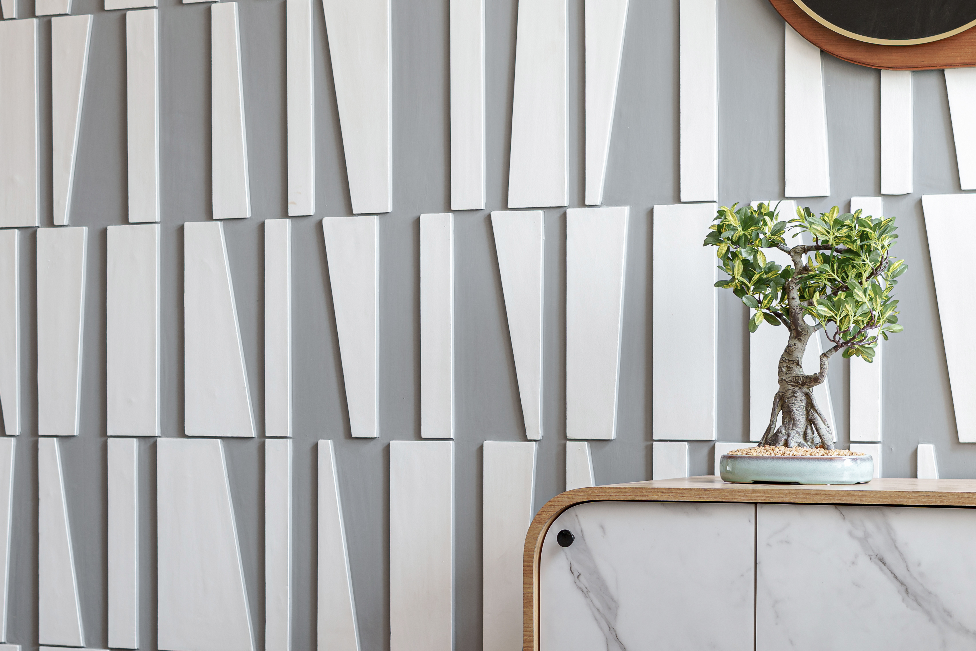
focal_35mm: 103
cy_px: 331
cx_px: 296
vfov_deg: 13.3
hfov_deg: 19.7
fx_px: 2792
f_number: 4
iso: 100
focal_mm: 50
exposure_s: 1/15
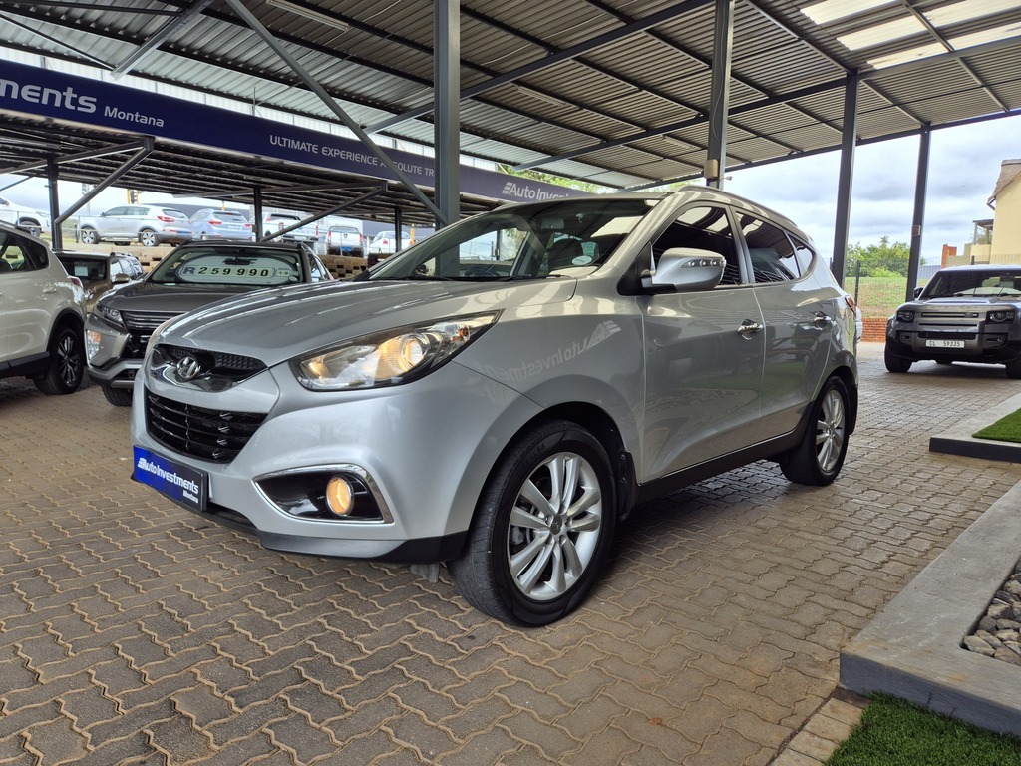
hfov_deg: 73.9
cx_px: 510
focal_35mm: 23
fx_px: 678
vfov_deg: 58.9
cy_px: 383
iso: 25
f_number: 1.8
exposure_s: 1/501
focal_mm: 5.4
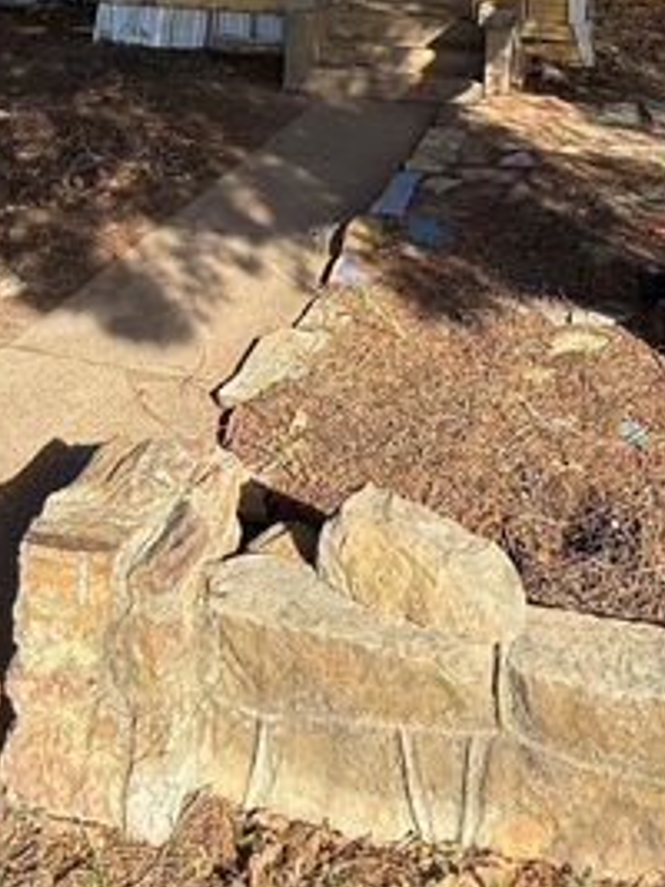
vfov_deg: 40.7
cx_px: 416
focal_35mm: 35
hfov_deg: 40.4
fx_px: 897
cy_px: -121
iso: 50
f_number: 2.2
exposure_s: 1/664
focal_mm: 2.22
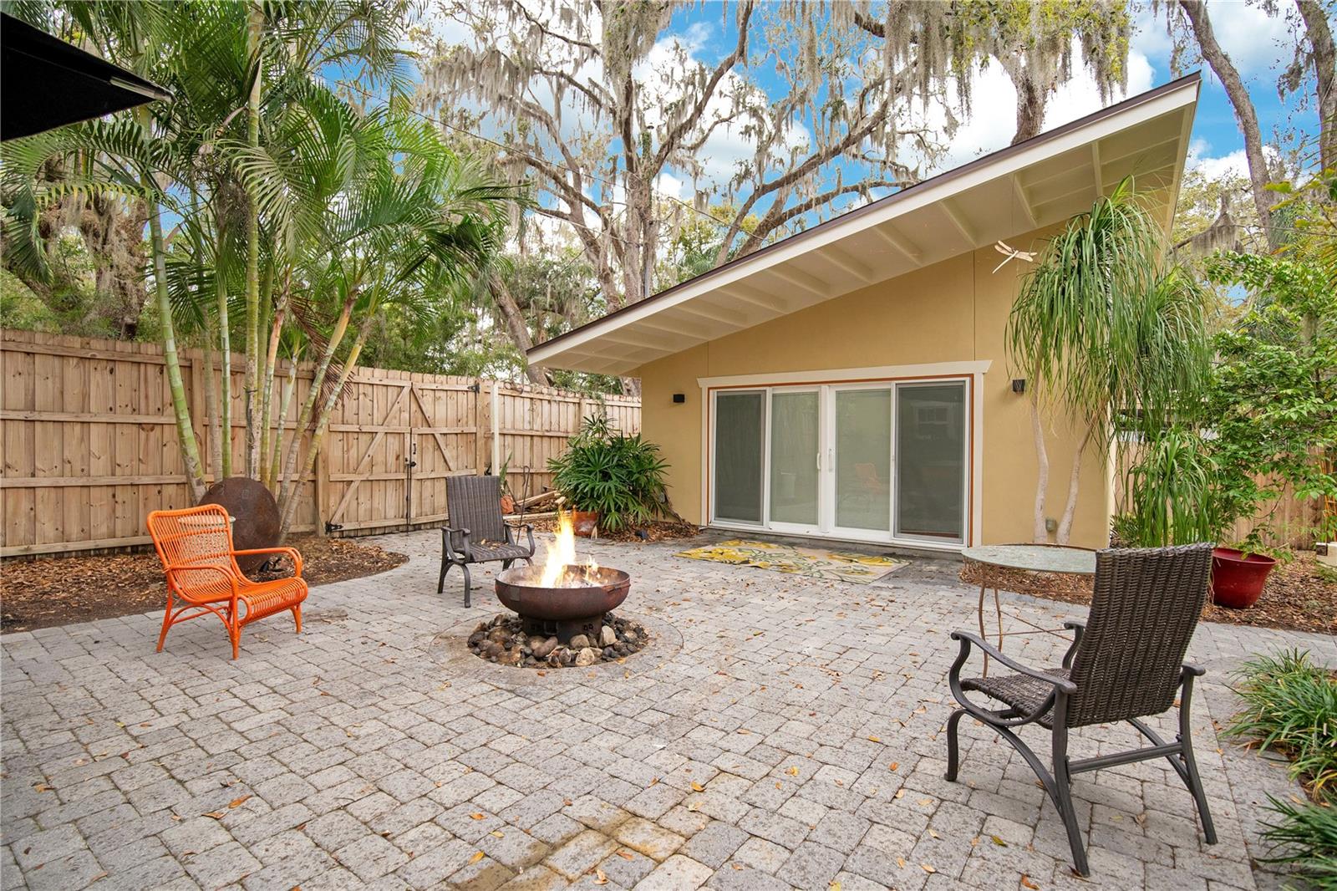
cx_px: 668
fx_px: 594
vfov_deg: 73.7
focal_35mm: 16
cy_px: 446
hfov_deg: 96.7
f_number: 4
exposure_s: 1/160
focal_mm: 16
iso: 1000
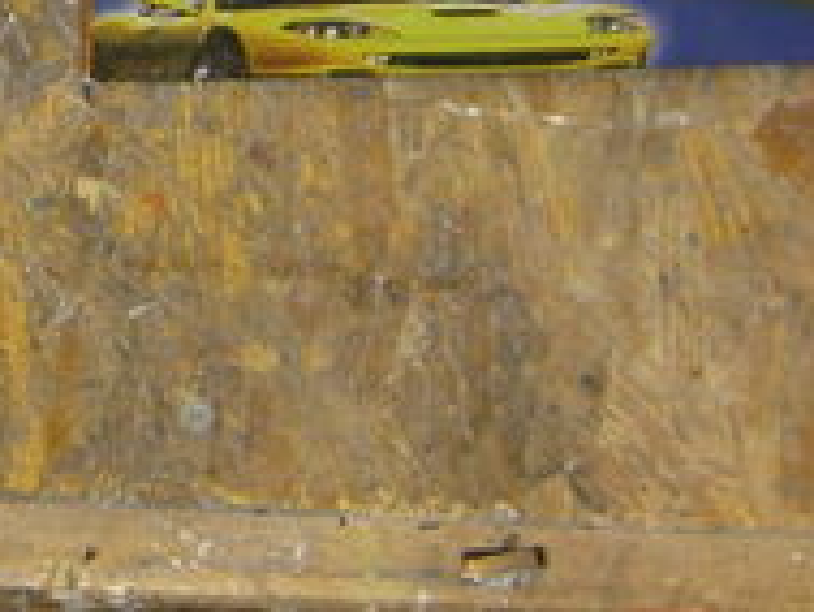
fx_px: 2706
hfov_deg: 16.5
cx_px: -112
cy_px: -215
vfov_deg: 12.4
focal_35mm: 115
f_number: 2.8
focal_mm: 5.6
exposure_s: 1/60
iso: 100
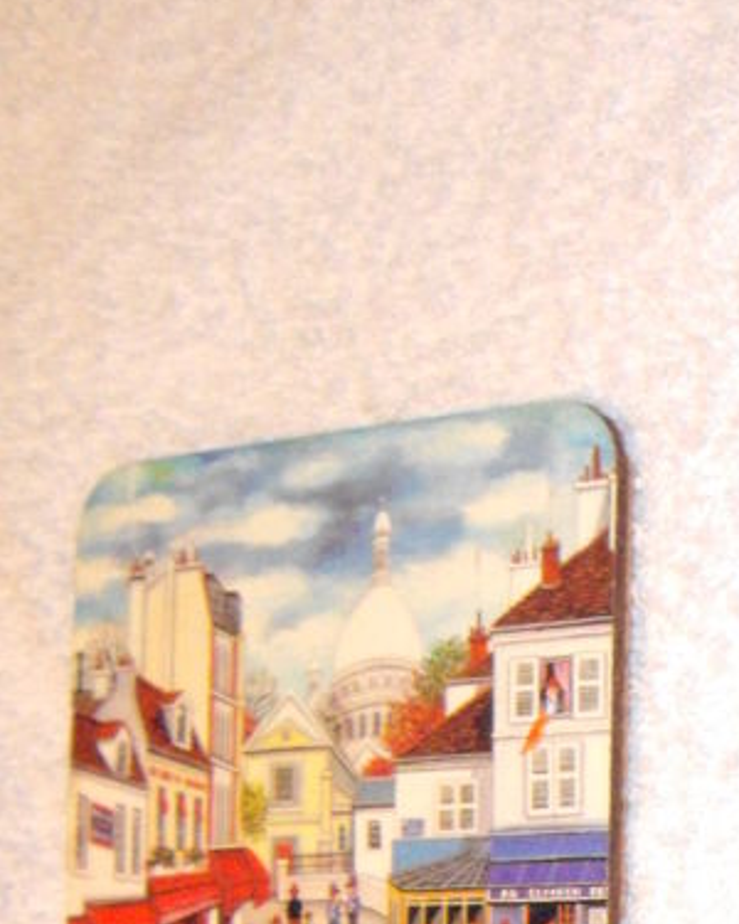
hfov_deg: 14.9
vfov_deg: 18.4
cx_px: 921
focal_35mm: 99
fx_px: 2707
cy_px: 1096
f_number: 2.8
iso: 800
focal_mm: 7.9
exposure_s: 1/40
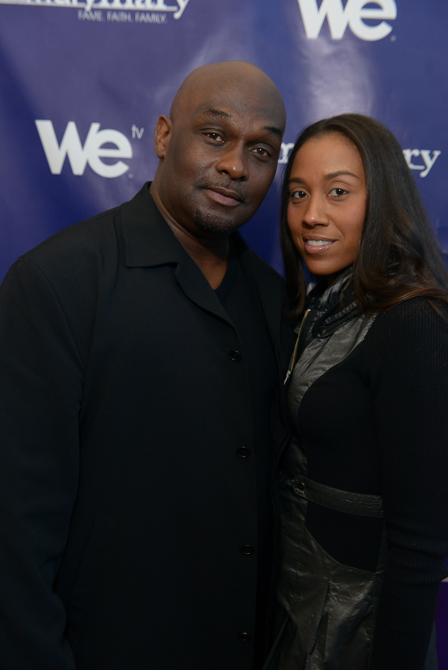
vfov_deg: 55.8
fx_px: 634
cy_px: 335
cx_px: 224
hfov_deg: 38.9
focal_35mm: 34
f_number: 4.5
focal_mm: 34
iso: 1250
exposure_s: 1/60
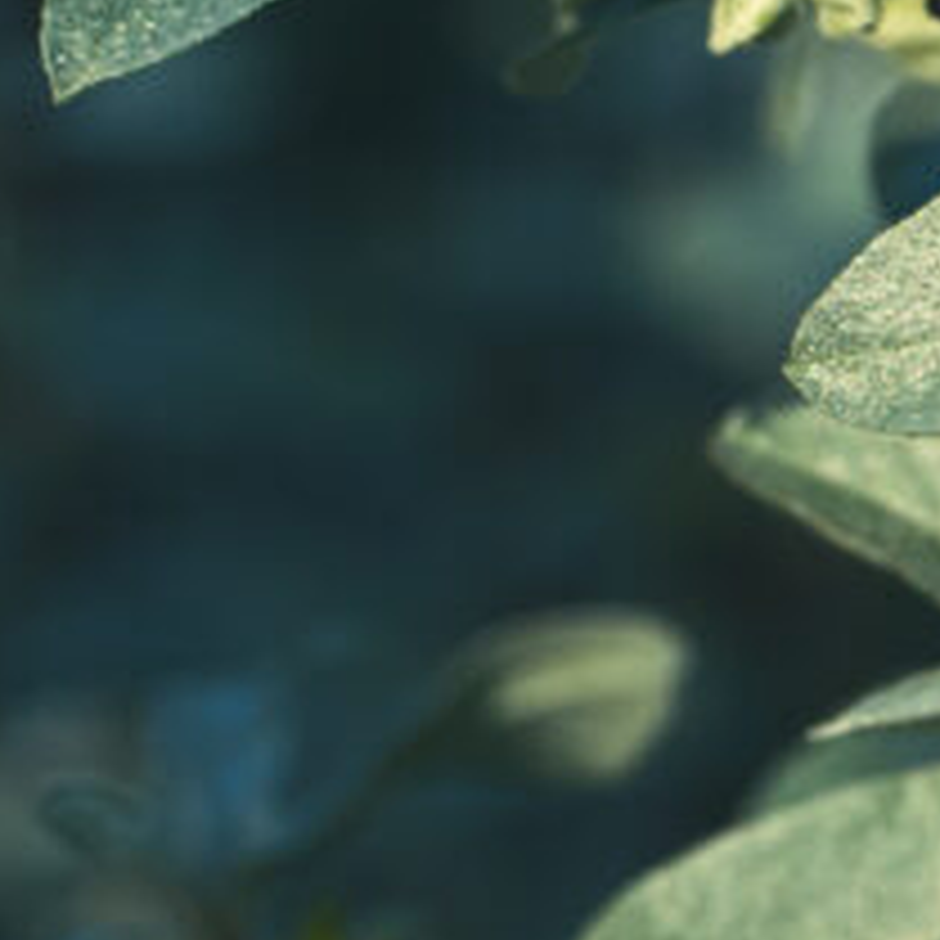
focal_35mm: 562
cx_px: 1642
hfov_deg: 3.1
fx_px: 17266
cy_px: 155
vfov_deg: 3.1
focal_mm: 49.1
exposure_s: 1/320
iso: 100
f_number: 5.6
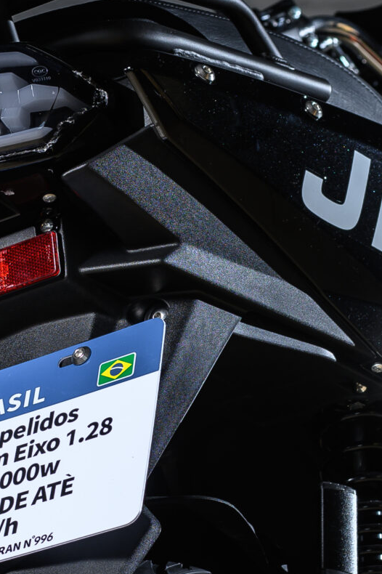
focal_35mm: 162
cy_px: 341
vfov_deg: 12.7
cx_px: 76
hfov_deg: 8.4
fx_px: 2581
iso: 80
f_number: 6.3
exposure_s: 1/100
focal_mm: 50
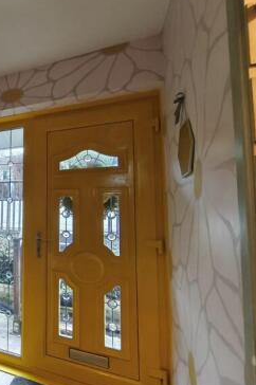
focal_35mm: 25
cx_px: -44
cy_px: 199
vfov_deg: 71.5
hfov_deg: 39.0
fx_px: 267
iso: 1250
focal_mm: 1.91
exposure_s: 1/25
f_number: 2.2
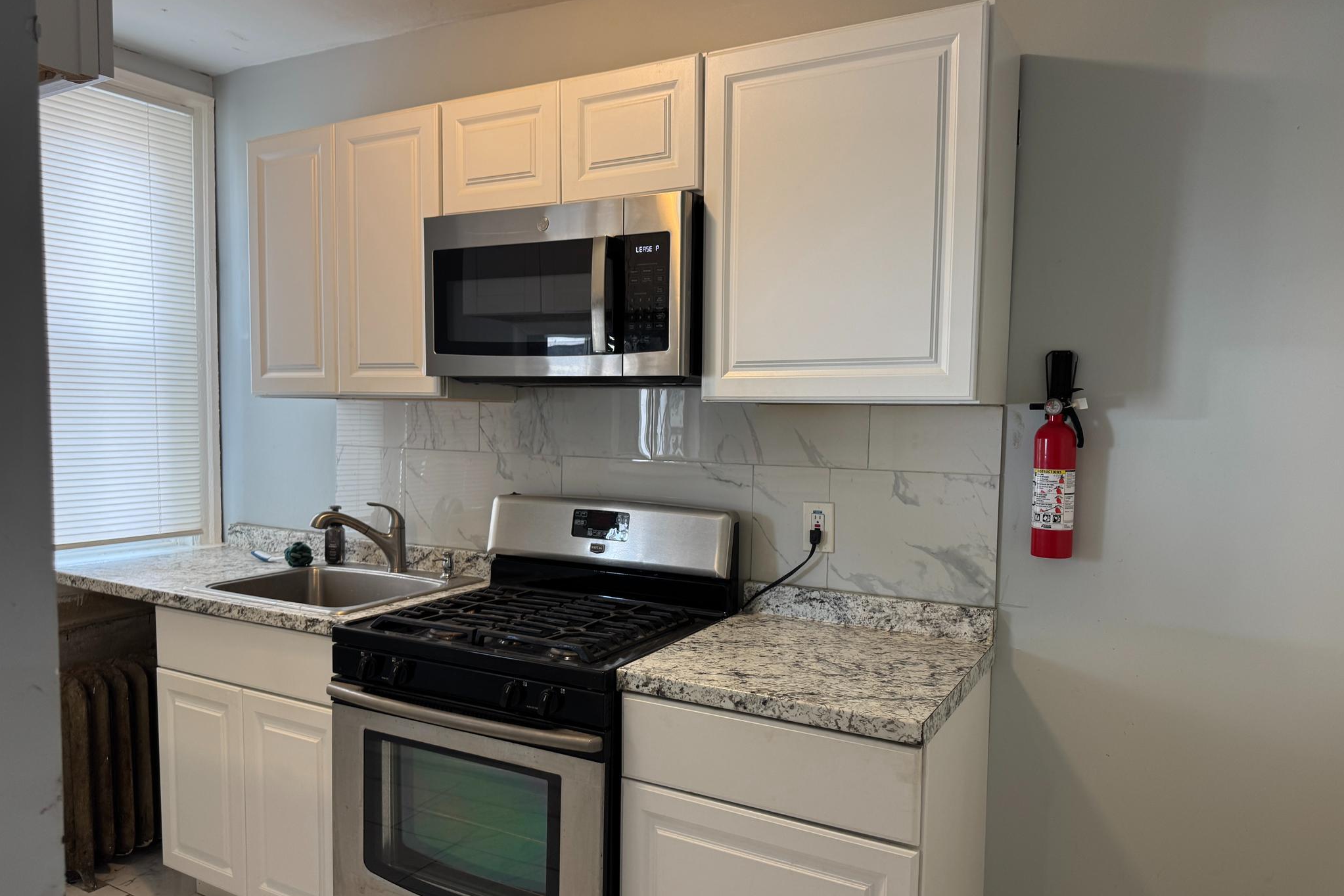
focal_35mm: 25
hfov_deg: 71.5
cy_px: 470
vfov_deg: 51.3
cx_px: 672
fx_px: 933
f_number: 1.78
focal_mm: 6.76
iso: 125
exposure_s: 1/60
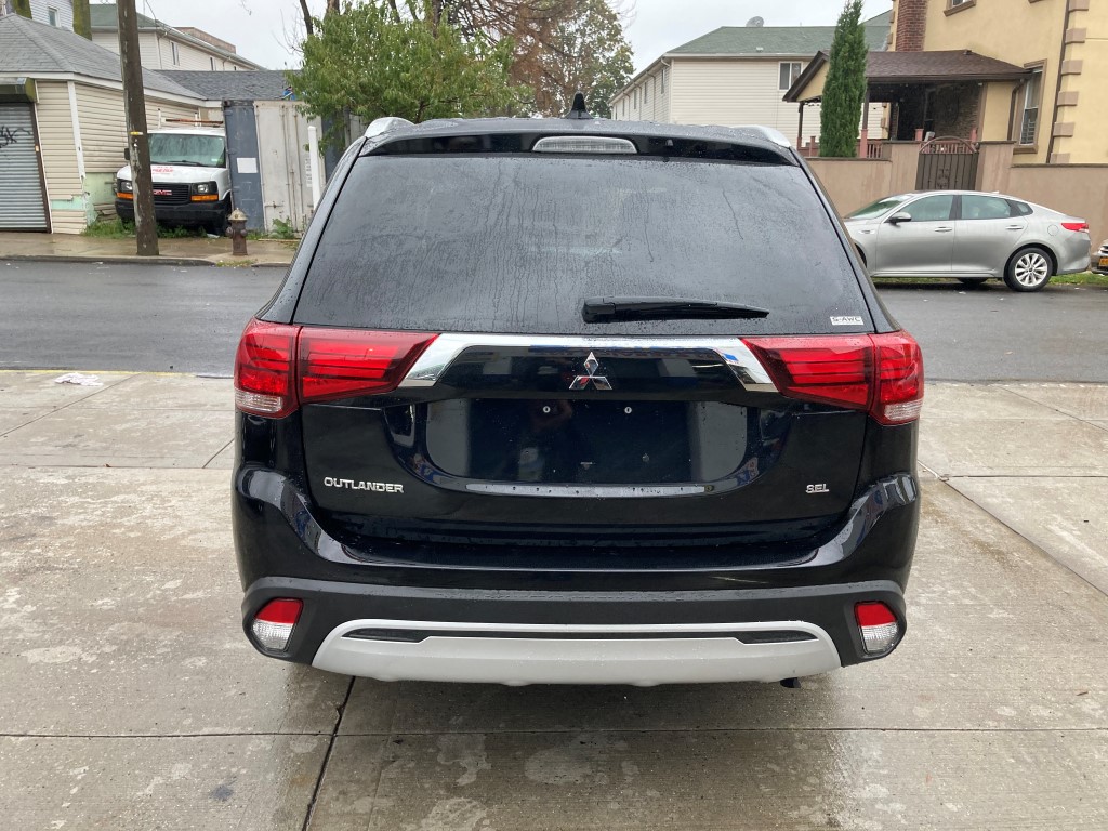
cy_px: 416
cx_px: 554
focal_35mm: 28
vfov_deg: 49.7
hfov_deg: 63.4
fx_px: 896
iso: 64
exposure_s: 1/120
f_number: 1.8
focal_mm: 3.99
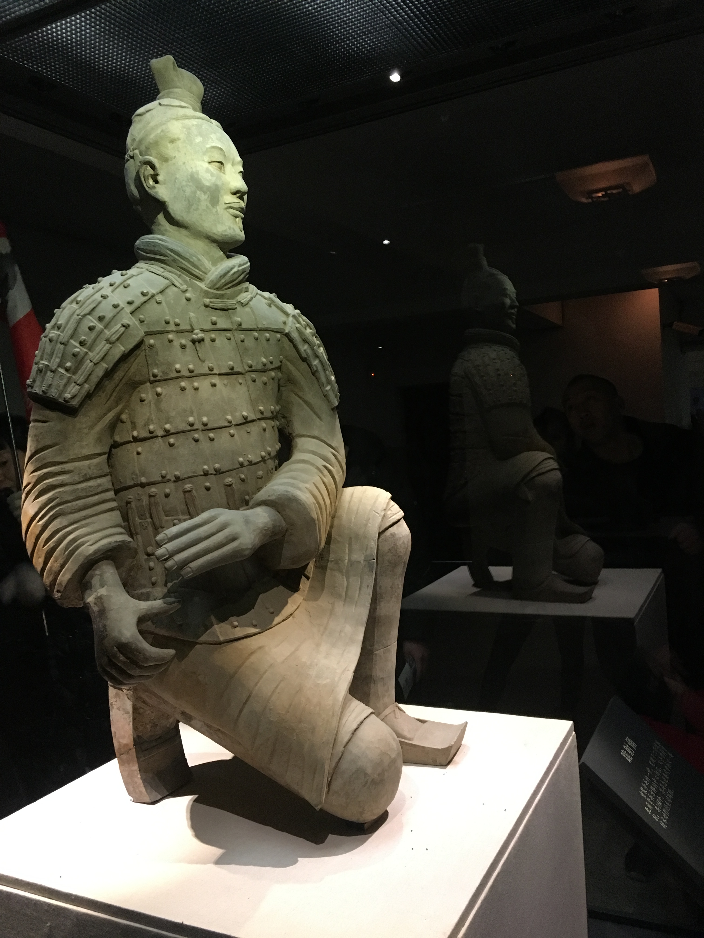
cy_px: 469
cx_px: 352
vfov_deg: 61.7
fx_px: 786
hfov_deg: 48.2
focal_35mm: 29
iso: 200
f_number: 2.2
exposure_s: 1/17
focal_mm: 4.15
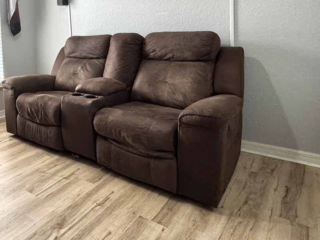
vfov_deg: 42.9
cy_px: 42
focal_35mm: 31
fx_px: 287
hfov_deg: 52.4
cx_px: 42
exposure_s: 1/60
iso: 320
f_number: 2.2
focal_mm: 2.22
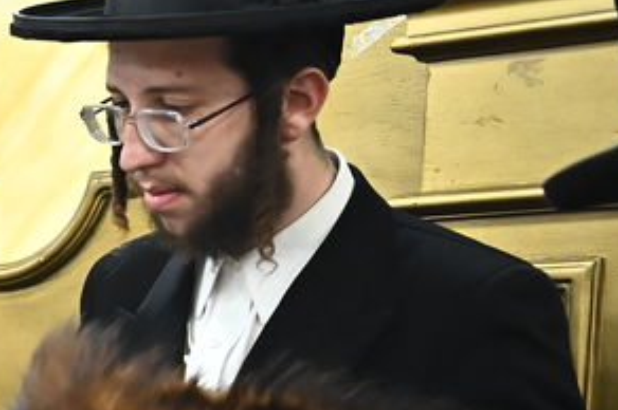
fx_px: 2469
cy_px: 656
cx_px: -819
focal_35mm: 144
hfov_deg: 11.8
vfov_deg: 9.2
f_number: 3.2
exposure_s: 1/160
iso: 3200
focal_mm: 30
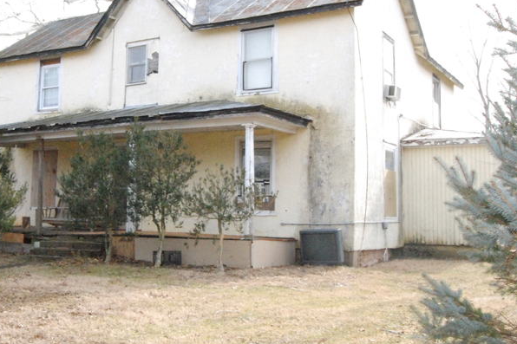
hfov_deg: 40.4
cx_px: 155
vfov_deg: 28.0
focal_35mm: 48
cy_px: 146
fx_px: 689
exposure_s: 1/200
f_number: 22
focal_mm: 22
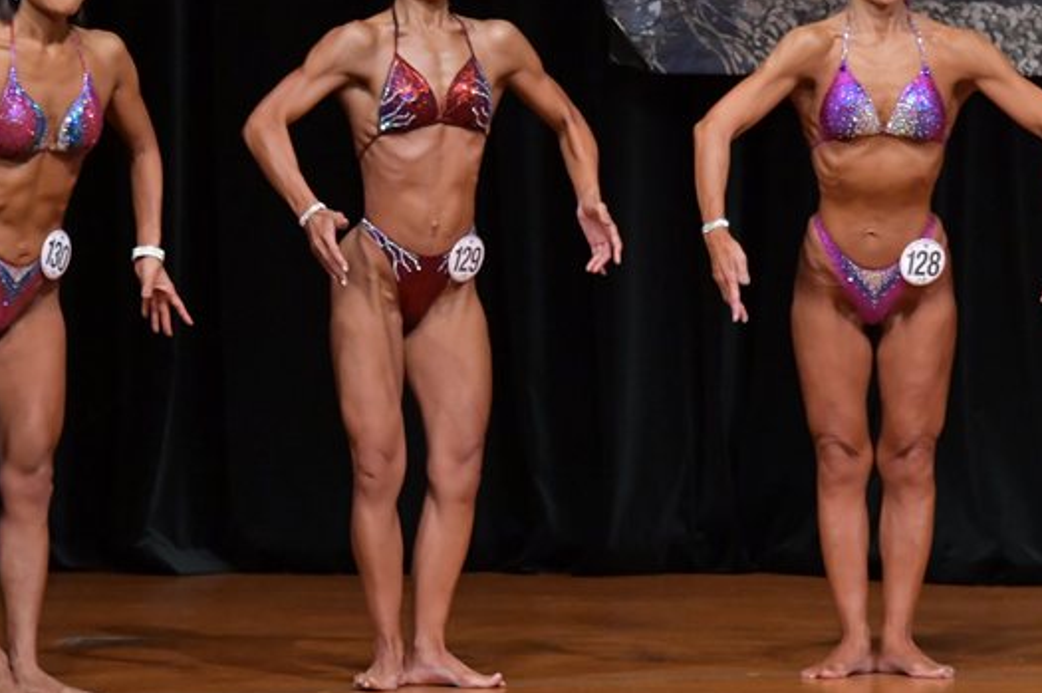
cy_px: 278
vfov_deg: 3.3
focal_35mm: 421
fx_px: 12174
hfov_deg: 4.9
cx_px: 436
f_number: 5.6
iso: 5000
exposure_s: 1/400
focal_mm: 190
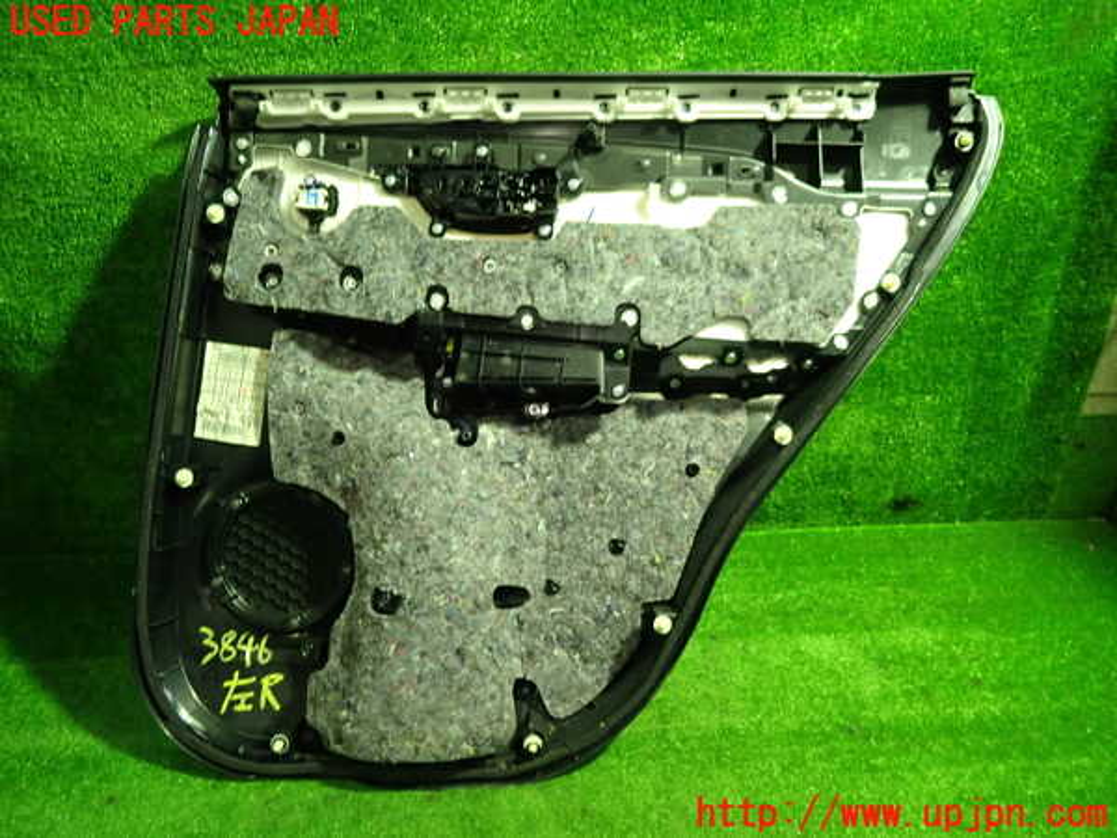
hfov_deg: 69.4
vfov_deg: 54.9
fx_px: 807
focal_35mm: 25
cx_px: 558
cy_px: 419
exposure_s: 1/30
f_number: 2
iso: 320
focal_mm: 4.5
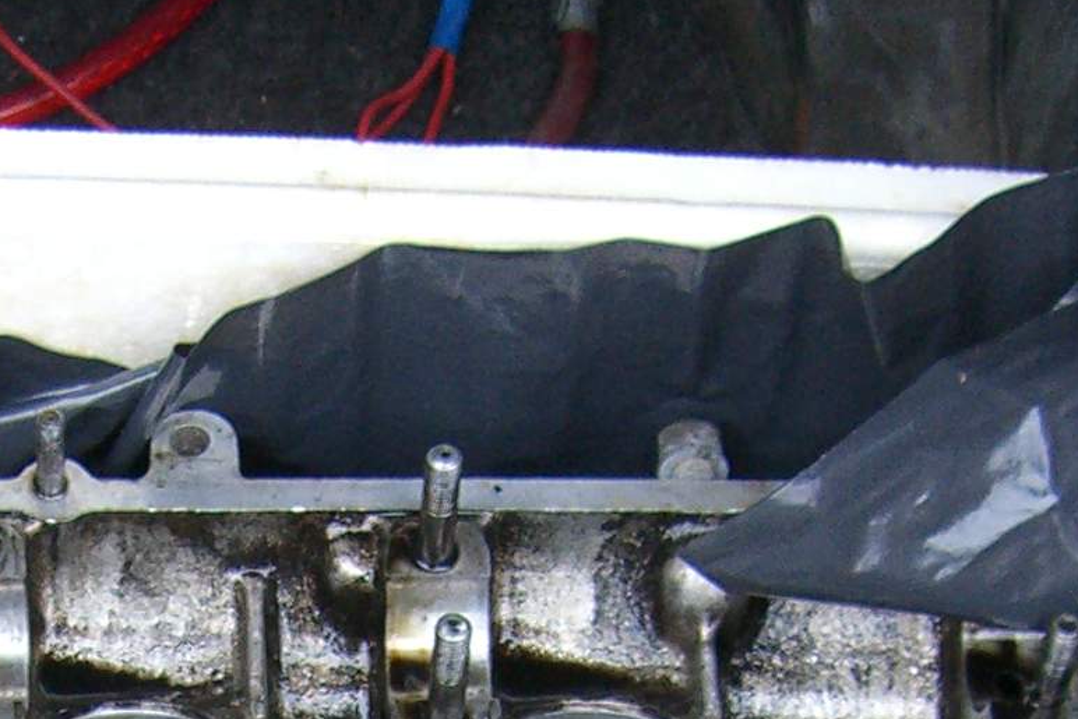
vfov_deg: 10.1
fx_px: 3923
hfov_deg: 15.6
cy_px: 1104
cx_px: 346
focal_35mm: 131
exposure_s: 1/80
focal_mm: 6.2
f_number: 2.7
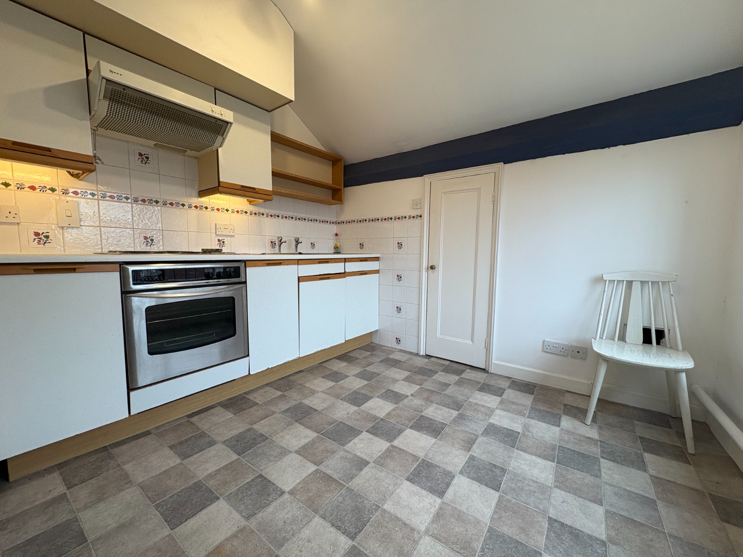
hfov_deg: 102.1
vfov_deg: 85.7
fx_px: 300
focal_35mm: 14
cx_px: 372
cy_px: 278
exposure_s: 1/100
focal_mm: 2.22
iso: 80
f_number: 2.2
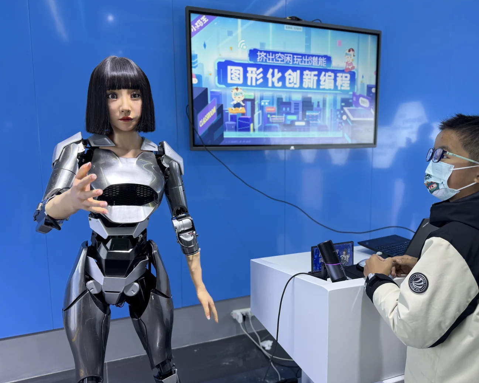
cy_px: 190
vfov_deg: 54.9
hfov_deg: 66.0
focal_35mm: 26
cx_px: 254
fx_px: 369
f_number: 1.78
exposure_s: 1/100
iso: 100
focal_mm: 6.76
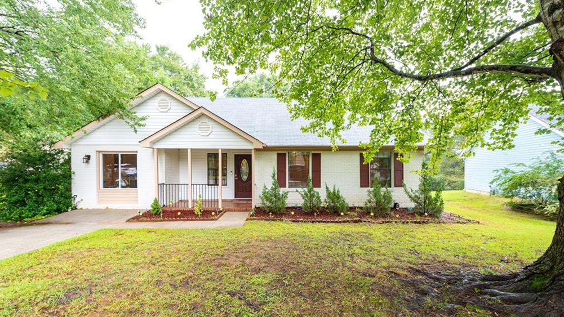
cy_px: 168
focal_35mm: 15
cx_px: 282
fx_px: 224
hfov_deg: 103.0
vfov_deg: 70.5
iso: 200
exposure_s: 1/10
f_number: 8
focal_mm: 14
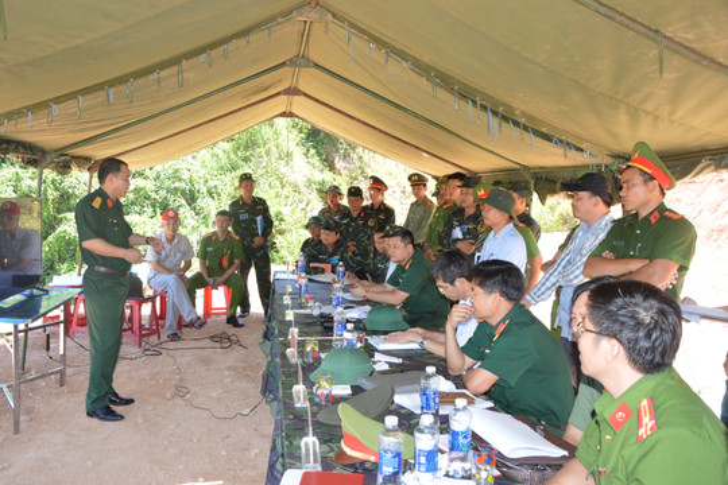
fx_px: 667
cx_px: 364
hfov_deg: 57.2
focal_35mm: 33
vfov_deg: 40.0
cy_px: 242
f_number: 4.5
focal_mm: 22
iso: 400
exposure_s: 1/200
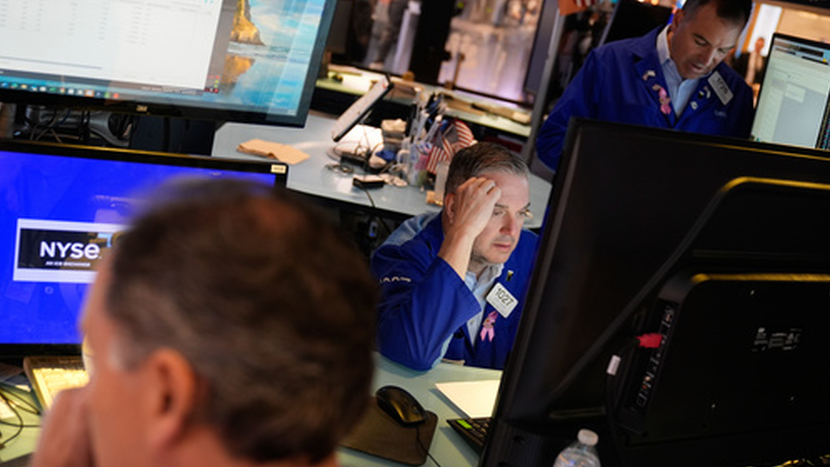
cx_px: 413
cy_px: 224
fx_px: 924
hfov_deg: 48.4
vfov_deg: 28.3
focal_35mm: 42
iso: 1600
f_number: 2.8
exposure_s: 1/90
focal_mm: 39
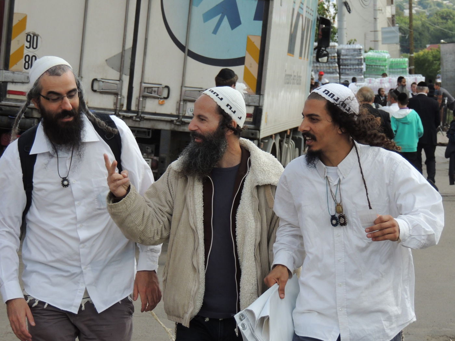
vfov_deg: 9.6
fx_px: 2037
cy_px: 170
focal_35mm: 155
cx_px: 228
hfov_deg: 12.7
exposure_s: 1/500
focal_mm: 27.6
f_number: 4.4
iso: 200
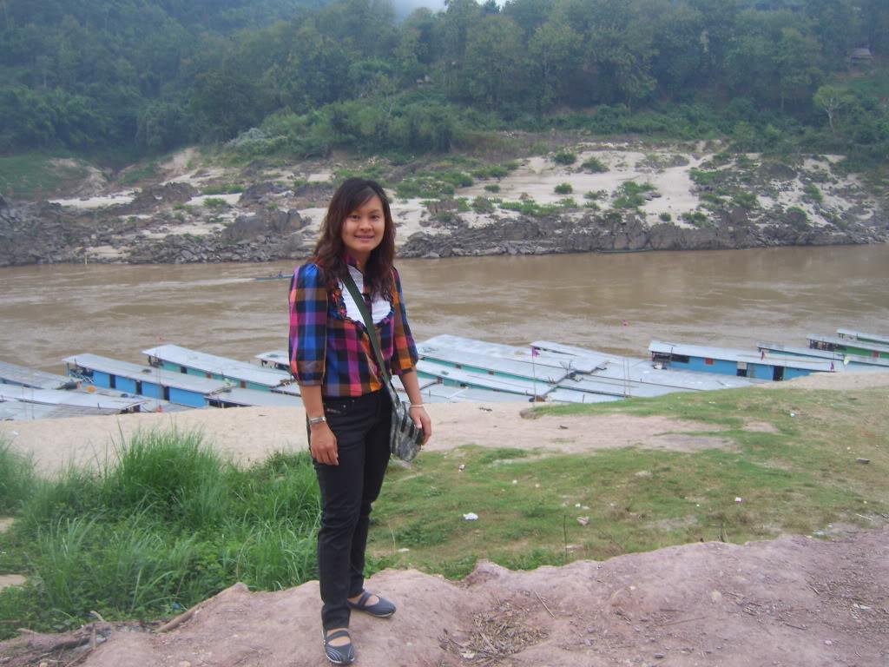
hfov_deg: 49.0
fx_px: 976
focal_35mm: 38
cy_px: 334
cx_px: 444
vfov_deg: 37.7
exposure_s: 1/40
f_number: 2.8
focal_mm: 7.8
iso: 50
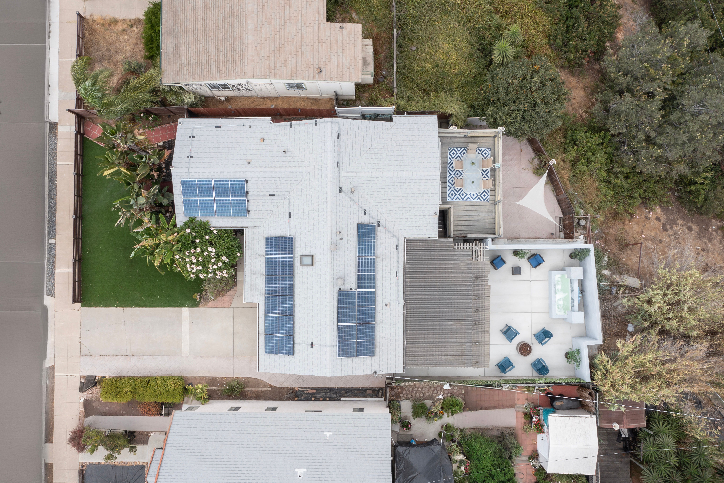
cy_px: 242
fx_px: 563
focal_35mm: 28
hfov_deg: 65.5
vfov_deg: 46.4
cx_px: 362
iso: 100
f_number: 5.6
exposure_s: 1/320
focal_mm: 10.26
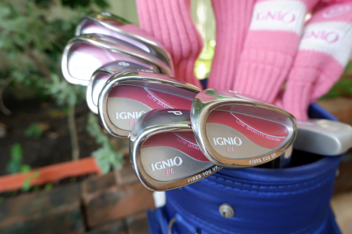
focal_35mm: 24
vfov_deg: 53.0
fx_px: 234
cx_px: 176
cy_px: 117
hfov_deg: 73.8
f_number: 4
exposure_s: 1/160
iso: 400
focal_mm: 16.1
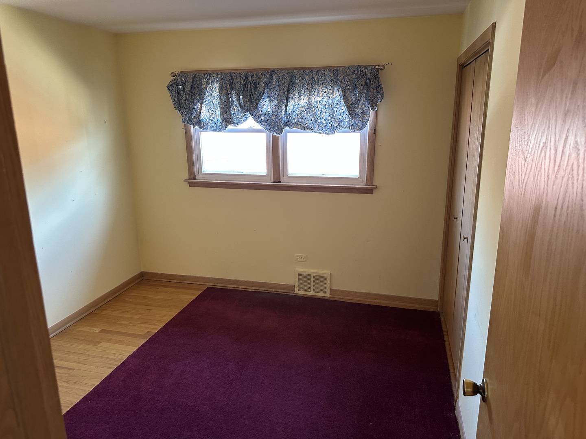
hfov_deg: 71.6
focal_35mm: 24
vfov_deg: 56.8
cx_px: 293
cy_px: 220
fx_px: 406
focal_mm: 6.86
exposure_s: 1/60
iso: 320
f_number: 1.78
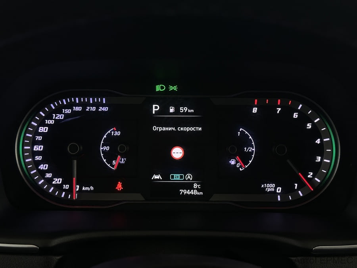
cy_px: 134
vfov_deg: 30.3
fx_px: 495
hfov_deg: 39.7
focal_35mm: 48
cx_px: 178
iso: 200
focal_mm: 6.86
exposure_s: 1/33
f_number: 1.78
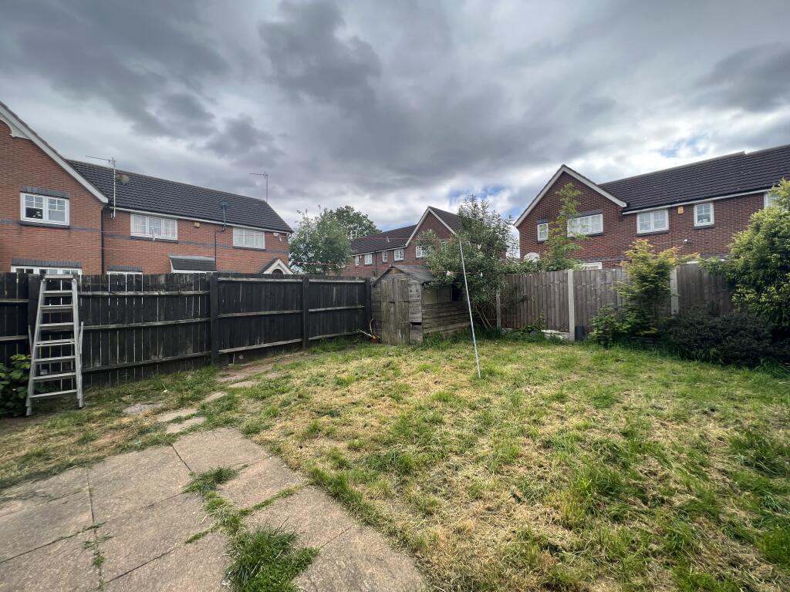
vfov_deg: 89.9
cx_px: 395
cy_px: 296
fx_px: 297
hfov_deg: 106.2
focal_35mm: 13
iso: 32
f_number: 1.8
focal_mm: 1.57
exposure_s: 1/461
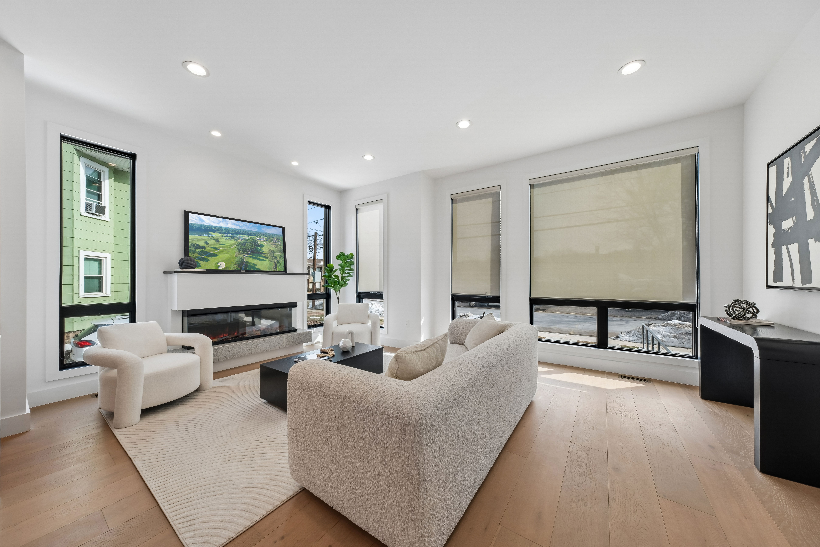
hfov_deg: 112.6
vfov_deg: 90.0
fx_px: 273
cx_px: 410
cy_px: 274
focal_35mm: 12
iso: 125
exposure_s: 1/40
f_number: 8
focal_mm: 8
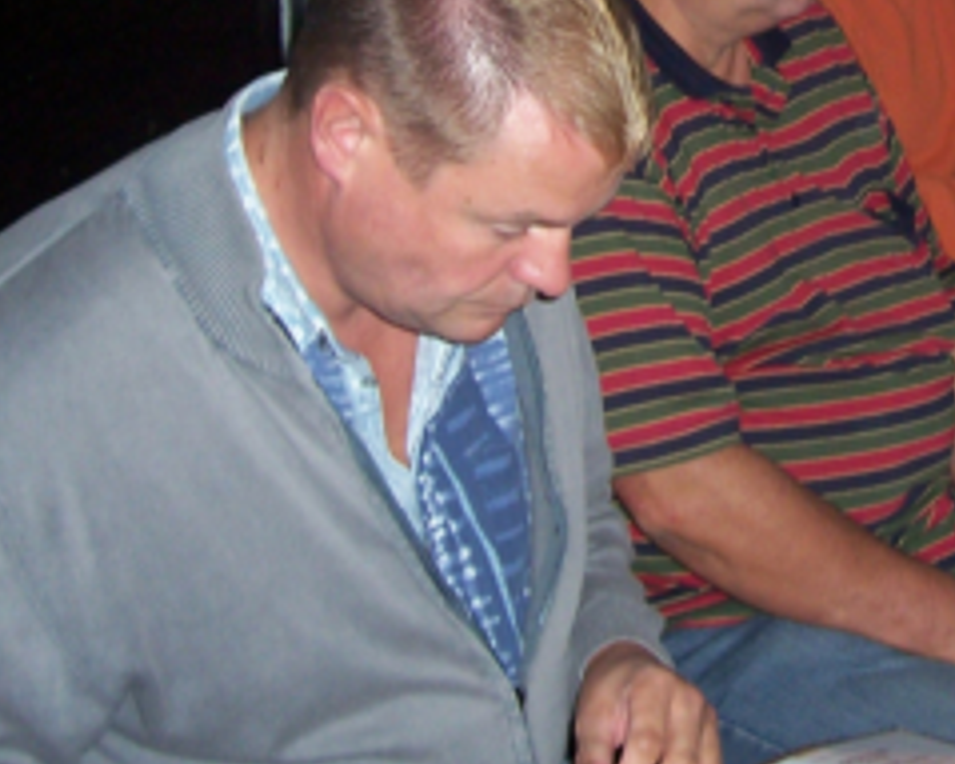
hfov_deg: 20.8
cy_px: -188
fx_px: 2514
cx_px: 955
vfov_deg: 16.4
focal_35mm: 89
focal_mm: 5.6
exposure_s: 1/60
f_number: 2.7
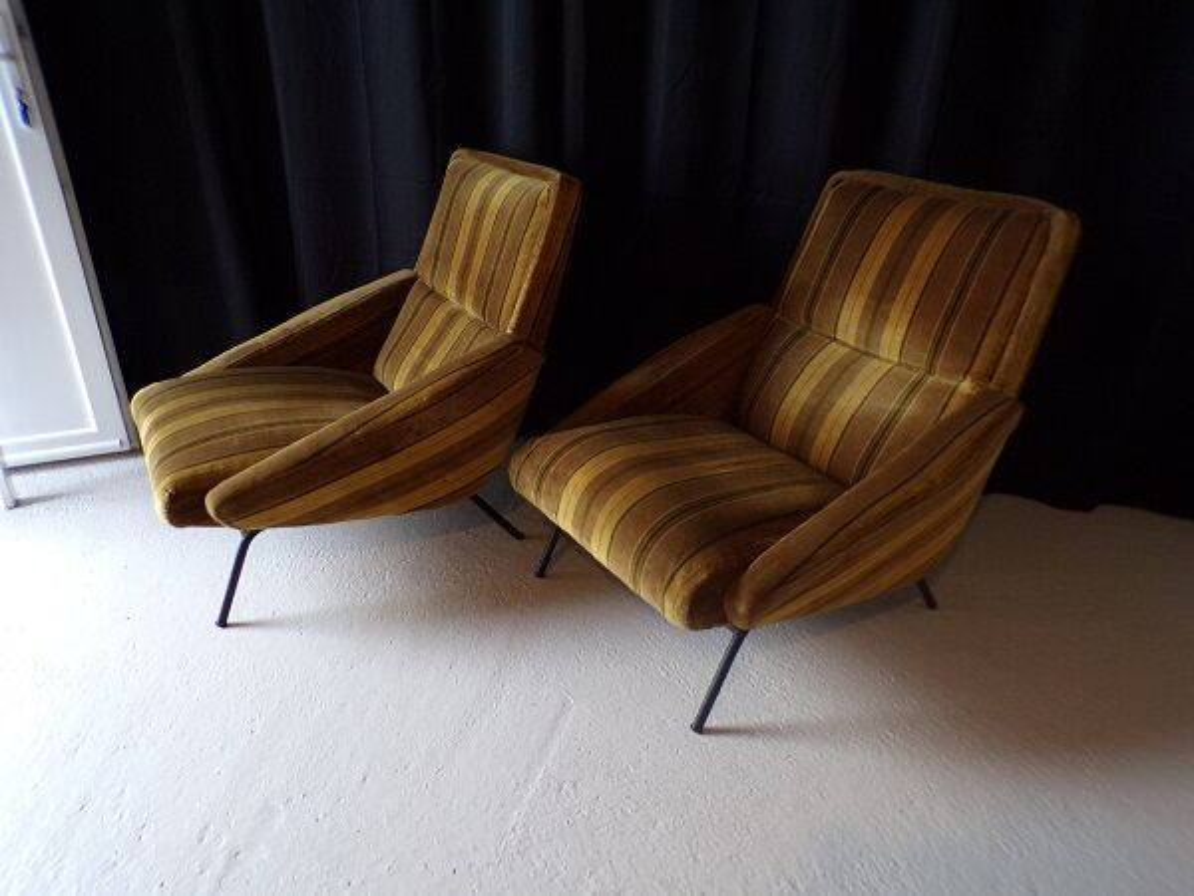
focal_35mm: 24
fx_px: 828
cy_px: 448
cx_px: 597
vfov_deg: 56.8
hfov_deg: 71.6
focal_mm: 4.3
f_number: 3
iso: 234
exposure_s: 1/17
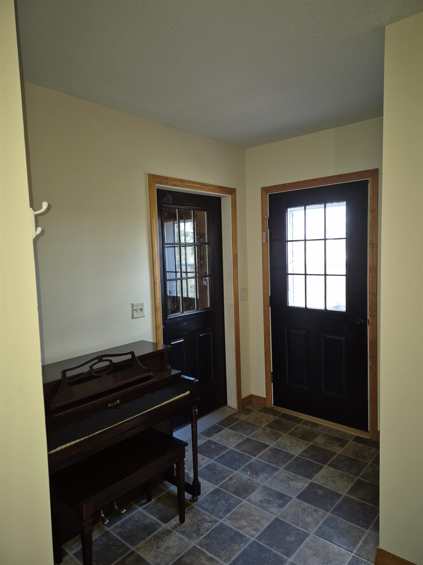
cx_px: 212
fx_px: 375
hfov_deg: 58.9
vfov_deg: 73.9
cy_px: 282
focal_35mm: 23
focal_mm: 5.4
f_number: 1.8
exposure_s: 1/24
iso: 125
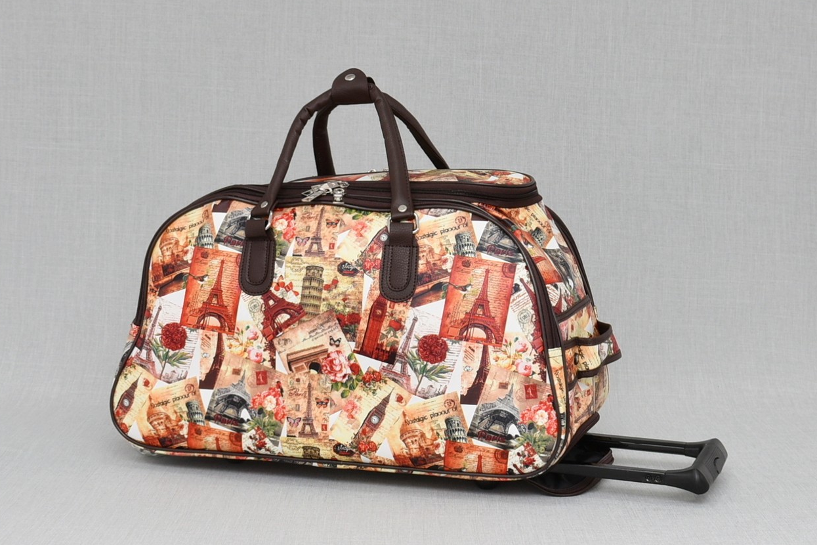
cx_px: 411
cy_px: 275
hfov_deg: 53.8
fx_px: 806
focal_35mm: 36
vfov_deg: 37.3
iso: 100
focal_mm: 23
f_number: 5.6
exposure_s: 1/60
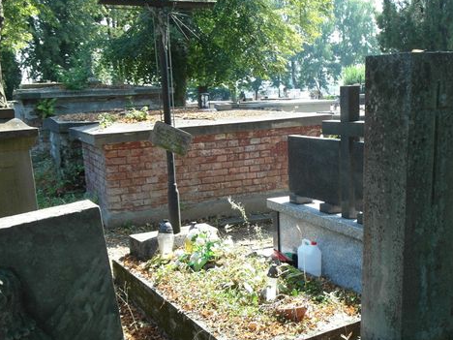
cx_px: 245
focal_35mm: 41
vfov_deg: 35.0
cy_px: 203
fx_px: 537
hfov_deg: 45.7
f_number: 3.6
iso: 80
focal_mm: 6.5
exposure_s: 1/90
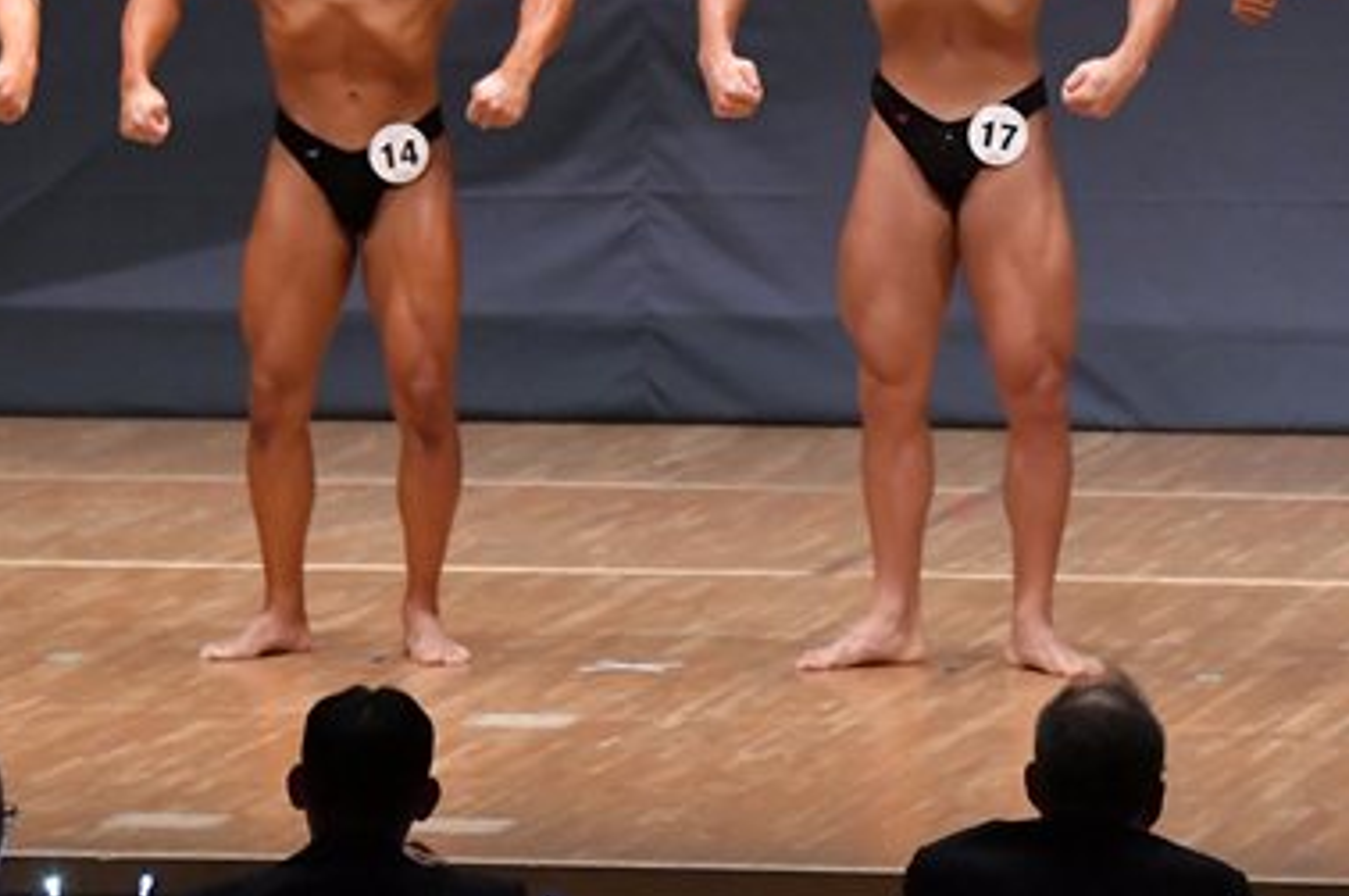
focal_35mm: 357
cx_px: 780
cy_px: 189
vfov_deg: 3.8
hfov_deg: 5.8
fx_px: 13360
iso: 6400
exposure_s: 1/400
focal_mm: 116
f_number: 5.6
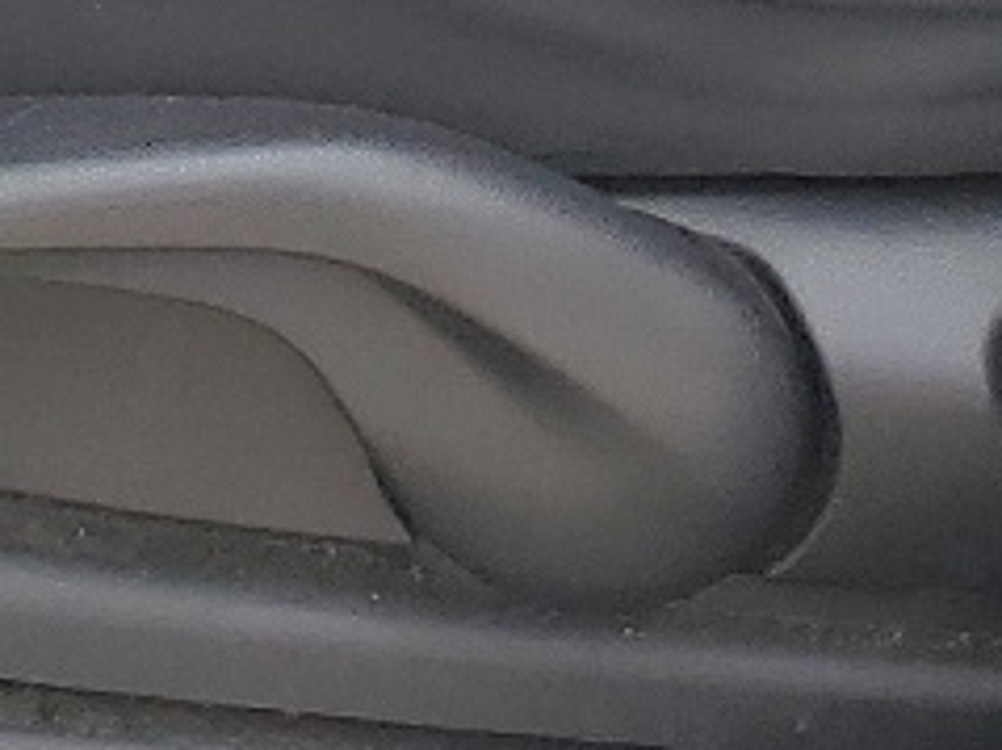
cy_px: -1689
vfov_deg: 7.3
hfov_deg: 11.2
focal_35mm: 174
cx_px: -134
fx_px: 5034
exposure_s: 1/667
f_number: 1.5
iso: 50
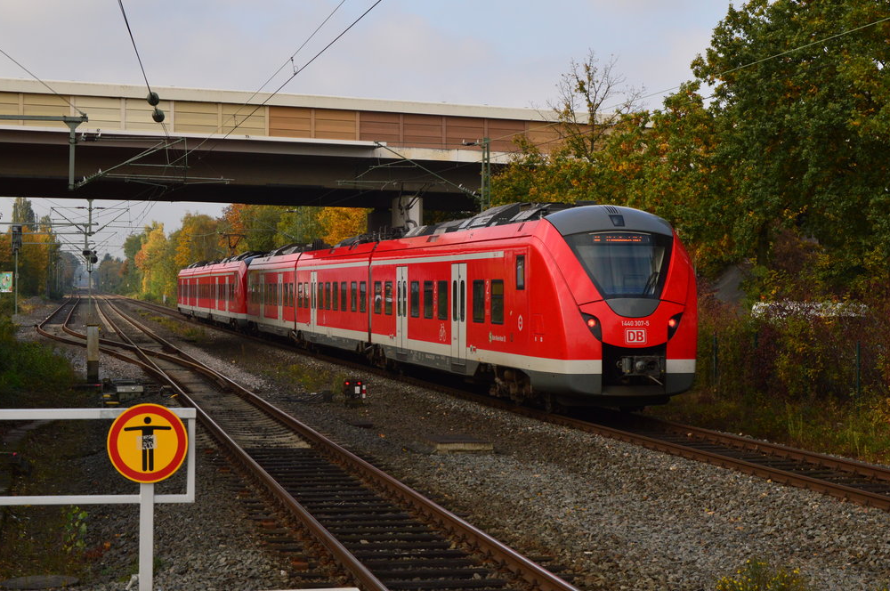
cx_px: 451
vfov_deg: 18.9
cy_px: 248
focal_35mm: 72
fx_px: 1778
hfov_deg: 28.1
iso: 400
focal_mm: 40
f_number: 8
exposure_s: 1/640
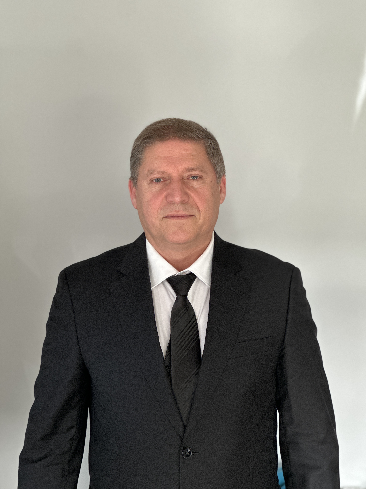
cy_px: 244
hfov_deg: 19.1
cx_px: 183
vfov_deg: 25.3
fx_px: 1086
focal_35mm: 77
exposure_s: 1/40
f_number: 2.8
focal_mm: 9
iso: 250
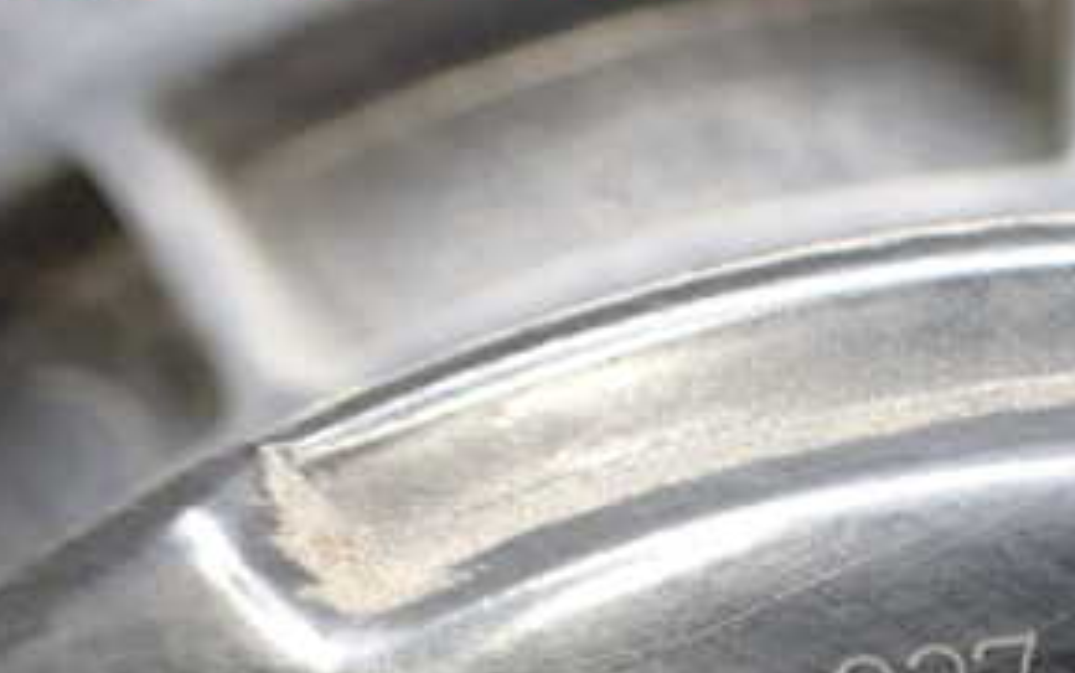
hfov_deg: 28.9
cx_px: 1094
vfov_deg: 18.9
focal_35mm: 66
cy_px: 747
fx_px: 1935
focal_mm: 5.4
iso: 250
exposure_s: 1/125
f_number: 2.3
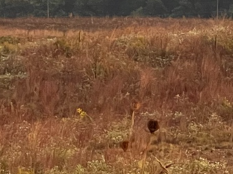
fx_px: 2355
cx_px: 509
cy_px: 36
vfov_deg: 4.2
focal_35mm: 350
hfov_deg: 5.5
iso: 250
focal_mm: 9
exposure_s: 1/60
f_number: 2.8
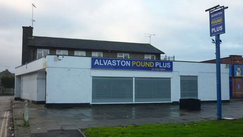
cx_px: 121
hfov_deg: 54.0
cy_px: 69
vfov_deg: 32.0
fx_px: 238
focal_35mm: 37
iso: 80
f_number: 2.8
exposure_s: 1/160
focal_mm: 5.5
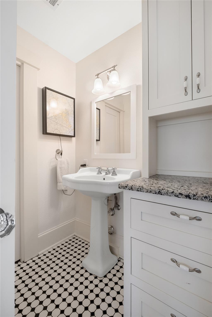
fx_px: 132
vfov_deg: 100.4
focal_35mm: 15
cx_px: 106
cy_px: 158
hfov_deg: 77.3
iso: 160
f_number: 8
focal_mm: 10
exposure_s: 1/50
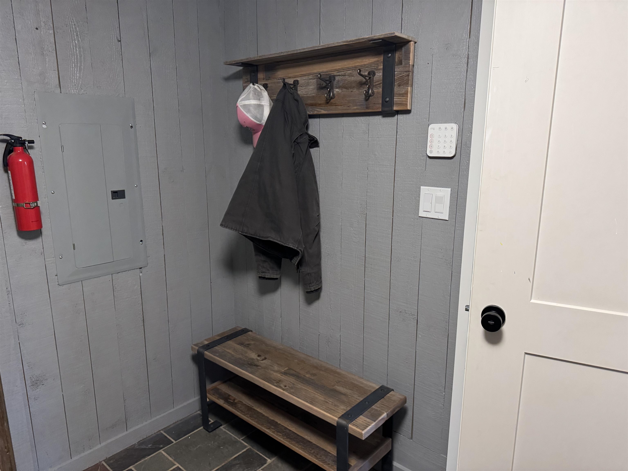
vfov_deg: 56.8
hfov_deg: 71.6
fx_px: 435
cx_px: 314
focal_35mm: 24
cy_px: 236
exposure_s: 1/60
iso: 400
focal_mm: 6.76
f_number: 1.78
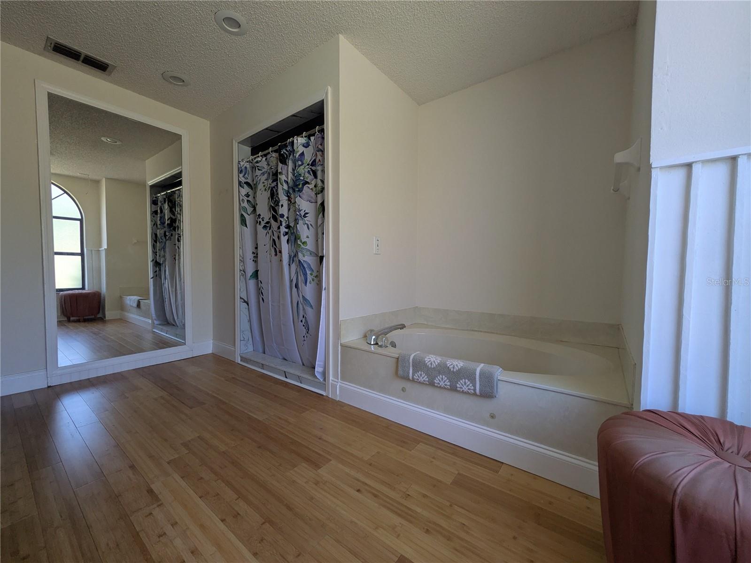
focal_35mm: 14
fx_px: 304
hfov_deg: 102.1
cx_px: 376
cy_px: 282
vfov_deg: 85.7
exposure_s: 1/120
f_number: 2.2
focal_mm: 1.83
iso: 80
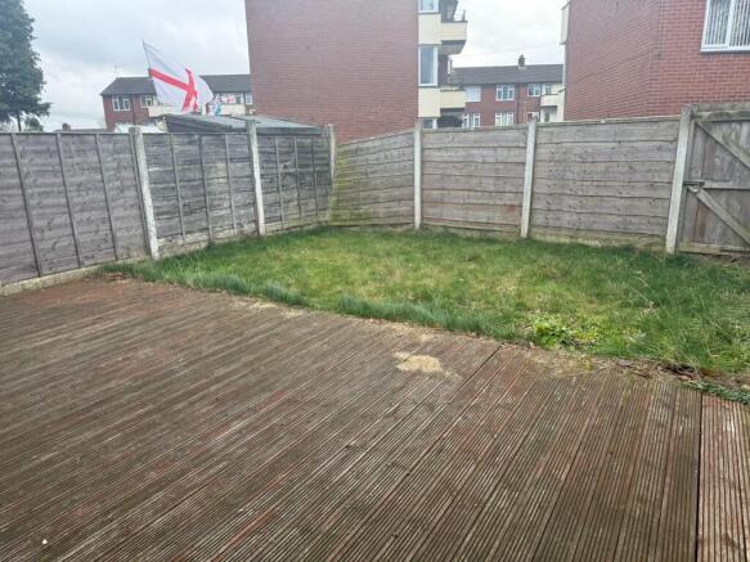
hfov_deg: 71.6
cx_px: 375
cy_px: 281
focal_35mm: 24
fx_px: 520
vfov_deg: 56.8
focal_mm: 6.76
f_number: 1.78
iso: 160
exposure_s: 1/241
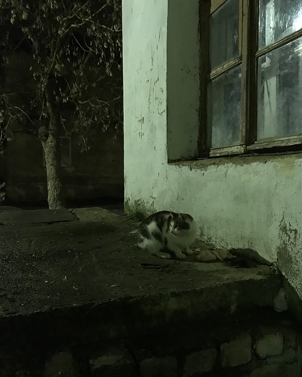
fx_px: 335
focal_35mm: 30
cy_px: 197
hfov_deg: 48.5
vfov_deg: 58.7
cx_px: 154
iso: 250
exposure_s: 1/4
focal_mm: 3.99
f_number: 1.8
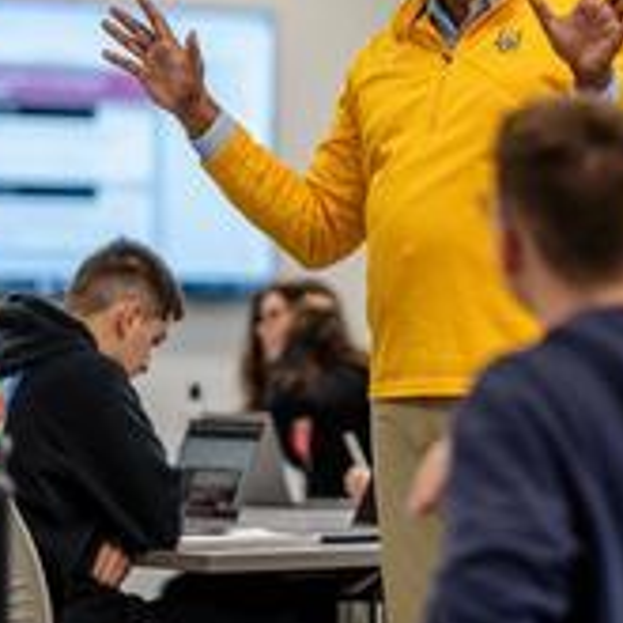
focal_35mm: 219
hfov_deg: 8.0
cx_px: 464
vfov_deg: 8.0
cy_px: 194
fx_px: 4459
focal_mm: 85
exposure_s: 1/200
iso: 100
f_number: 1.4
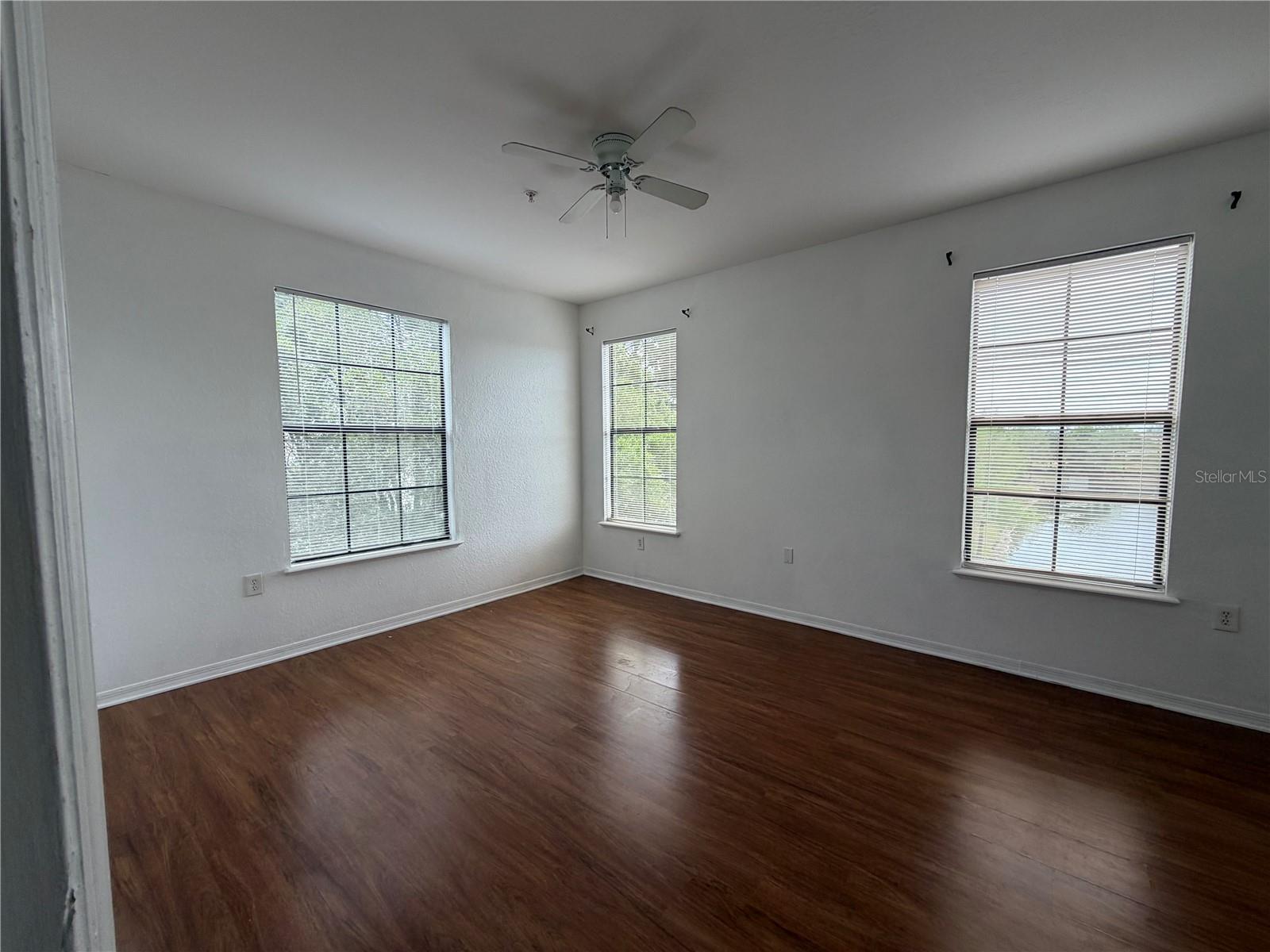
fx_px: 514
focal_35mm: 14
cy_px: 476
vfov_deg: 85.7
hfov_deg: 102.1
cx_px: 635
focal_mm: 2.22
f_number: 2.2
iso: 64
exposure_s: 1/172
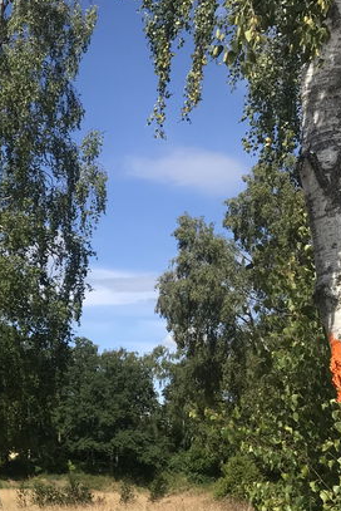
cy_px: 397
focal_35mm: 61
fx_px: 865
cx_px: -154
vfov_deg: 32.1
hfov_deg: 19.7
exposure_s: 1/2227
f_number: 1.8
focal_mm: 3.99
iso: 20
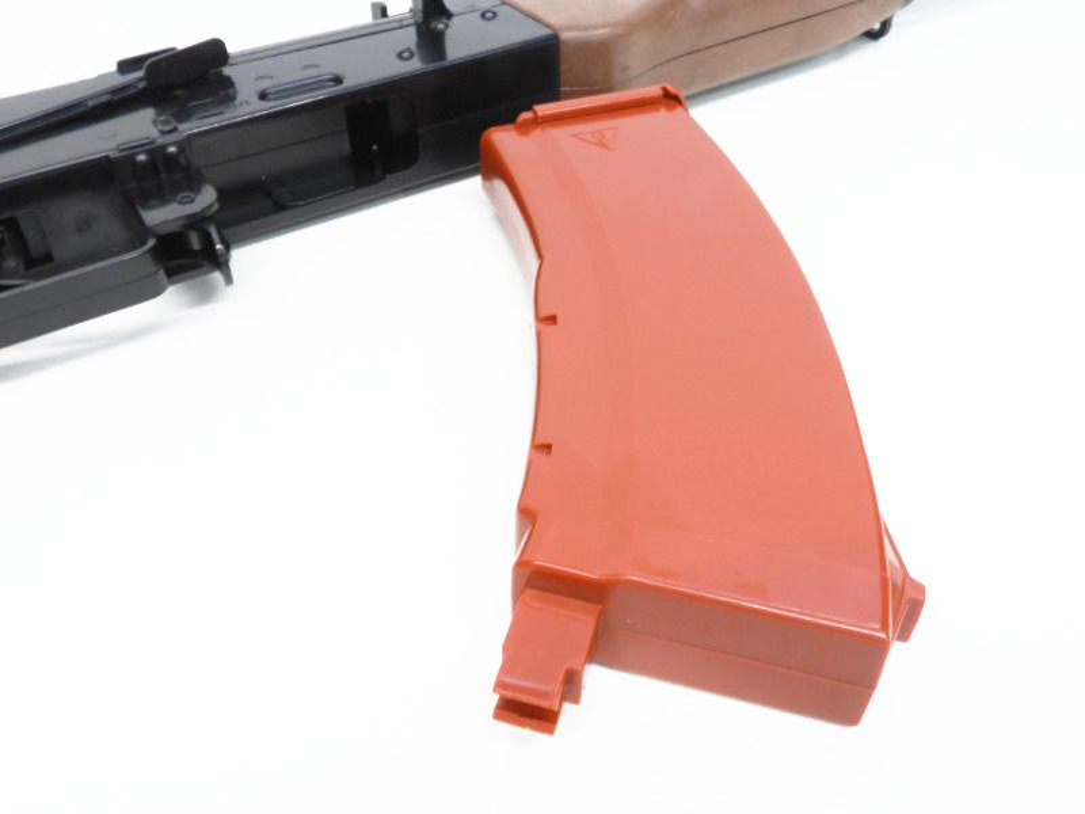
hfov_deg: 60.0
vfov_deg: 46.8
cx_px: 542
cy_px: 407
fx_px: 940
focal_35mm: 30
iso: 200
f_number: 5.6
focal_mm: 5.4
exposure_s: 1/20
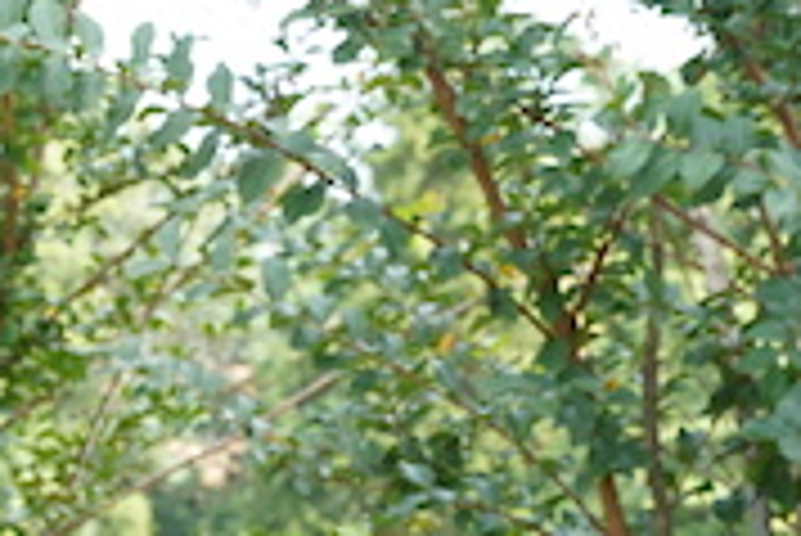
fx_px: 3496
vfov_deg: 8.5
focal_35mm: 157
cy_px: 917
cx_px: -140
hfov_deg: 12.8
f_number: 8
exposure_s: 1/60
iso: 250
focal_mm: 35
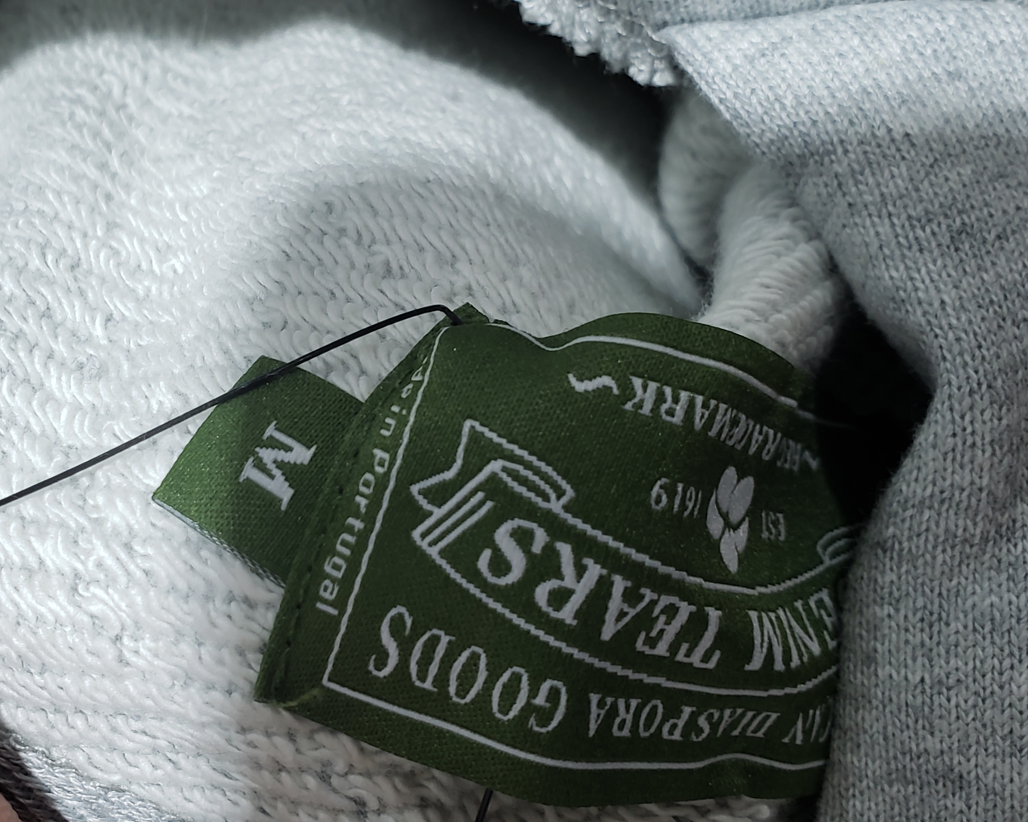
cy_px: 342
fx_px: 1308
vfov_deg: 34.8
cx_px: 370
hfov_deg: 42.5
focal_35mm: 43
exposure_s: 1/50
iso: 100
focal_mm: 4.3
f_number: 2.4
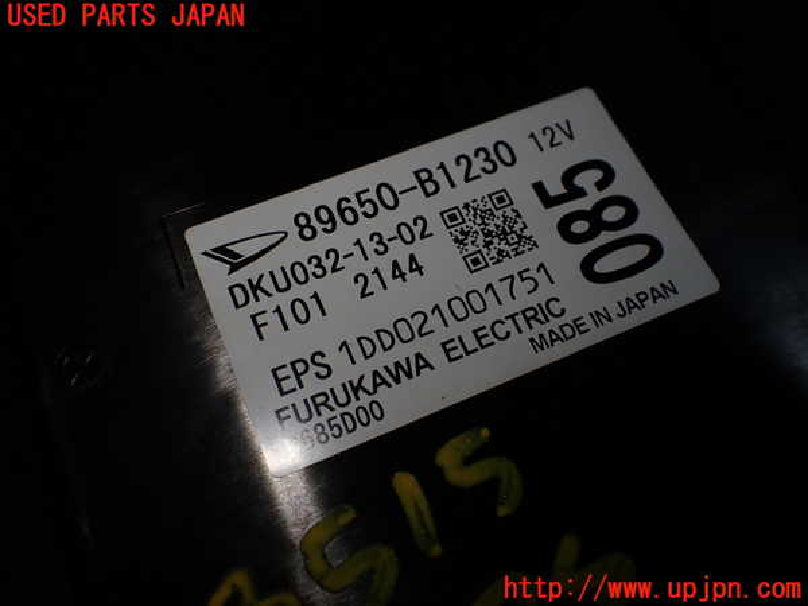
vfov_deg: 46.8
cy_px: 303
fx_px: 700
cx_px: 404
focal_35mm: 30
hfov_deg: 60.0
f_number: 3.2
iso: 100
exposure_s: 1/320
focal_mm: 5.4
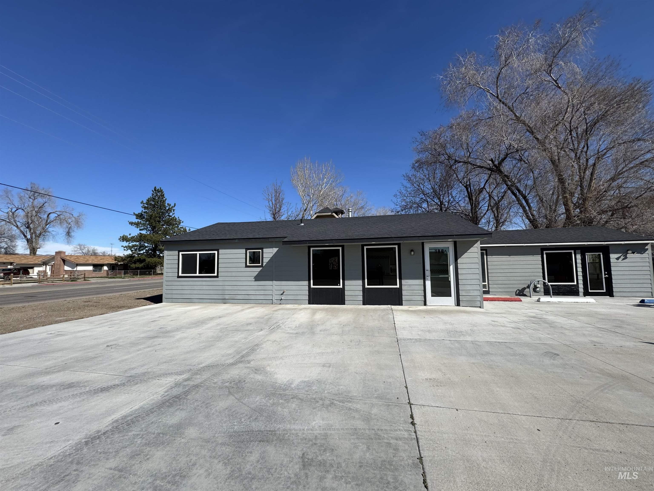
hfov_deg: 102.1
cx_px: 327
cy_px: 246
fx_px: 265
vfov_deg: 85.7
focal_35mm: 14
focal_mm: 2.22
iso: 40
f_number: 2.2
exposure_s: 1/1976
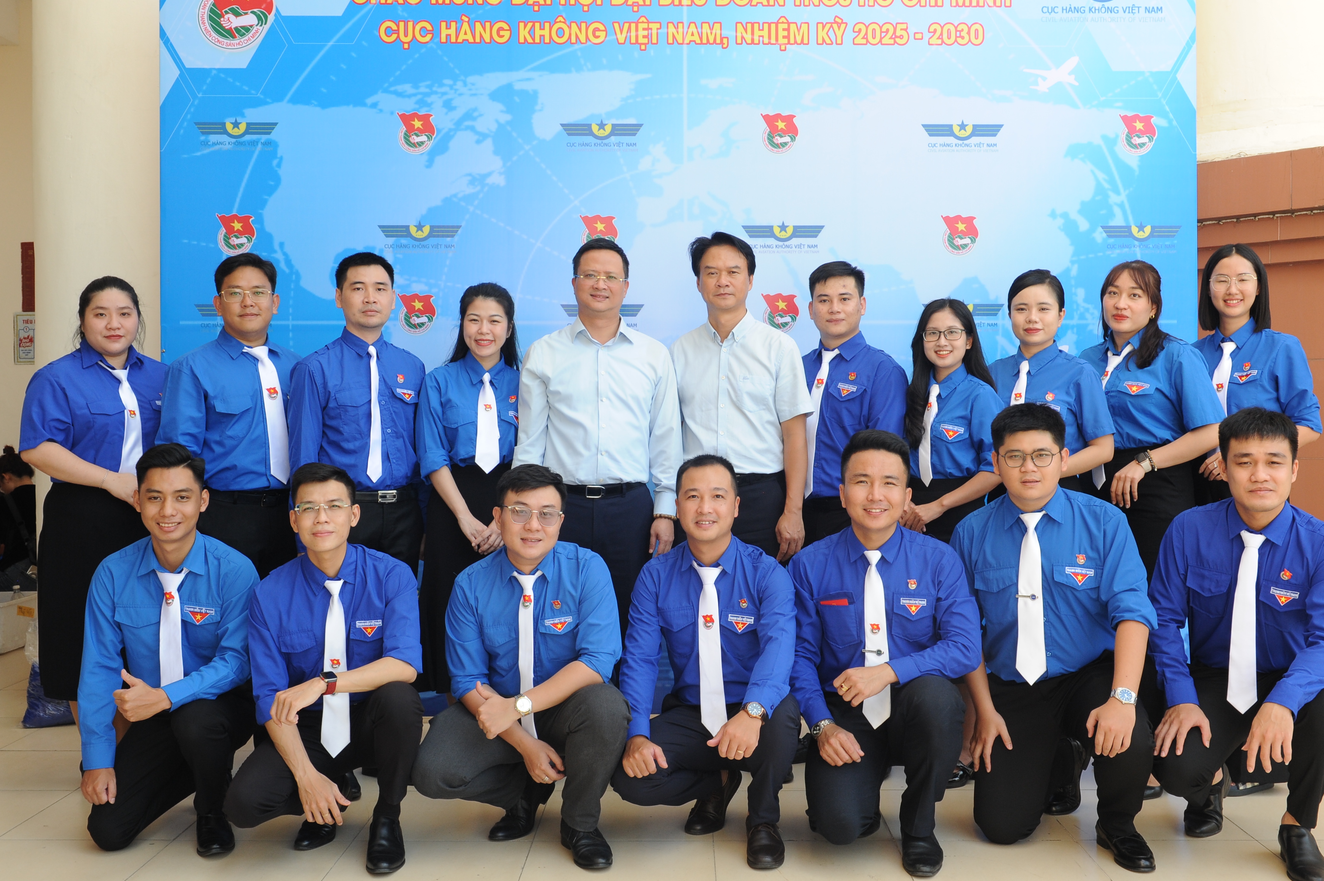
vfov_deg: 35.0
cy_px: 414
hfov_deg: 50.7
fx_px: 1397
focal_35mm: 38
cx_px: 677
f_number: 10
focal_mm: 32
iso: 640
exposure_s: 1/80
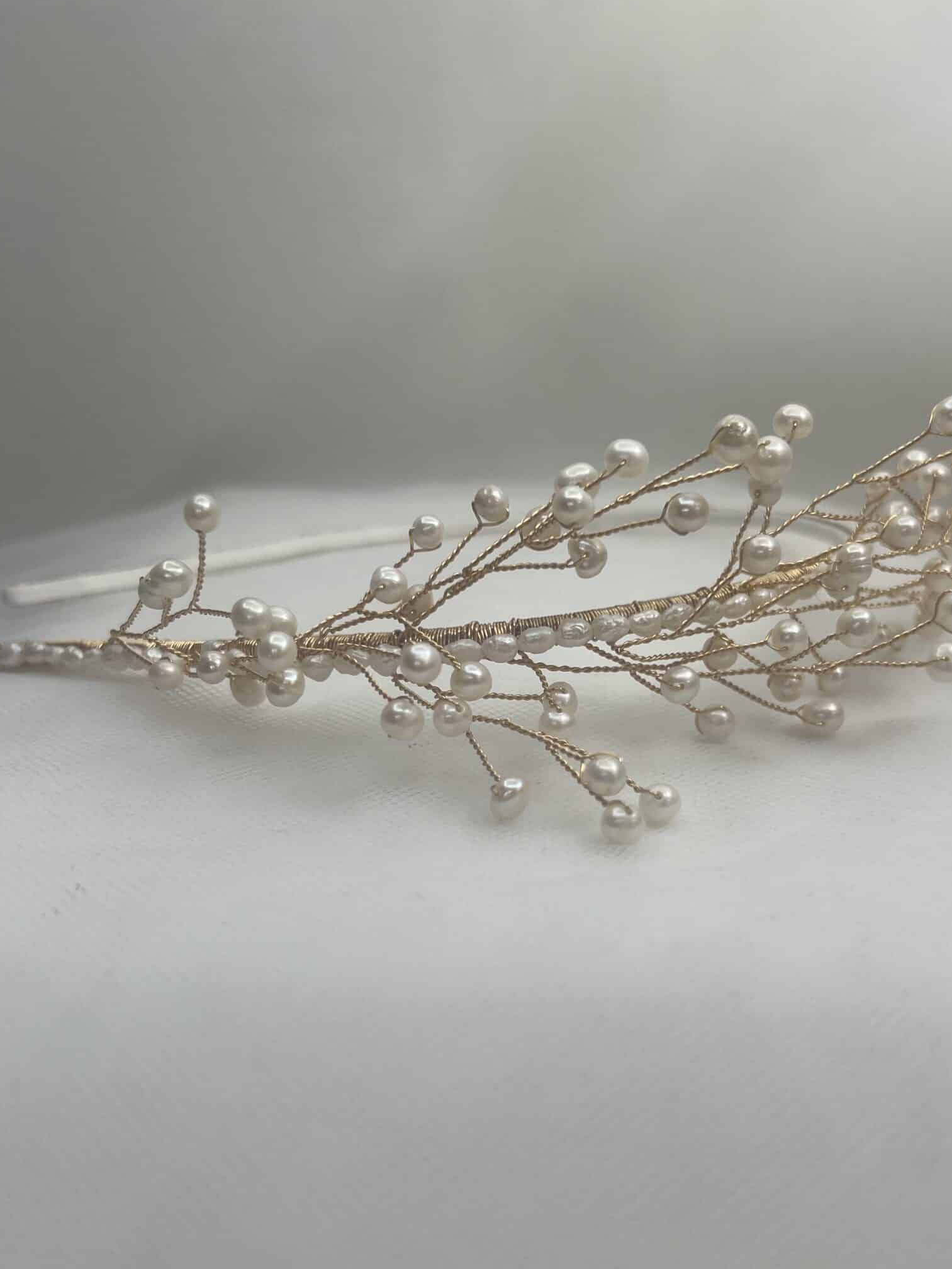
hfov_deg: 42.8
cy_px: 715
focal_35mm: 33
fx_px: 1210
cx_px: 559
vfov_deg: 55.2
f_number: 1.5
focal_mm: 5.7
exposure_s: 1/1183
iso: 50
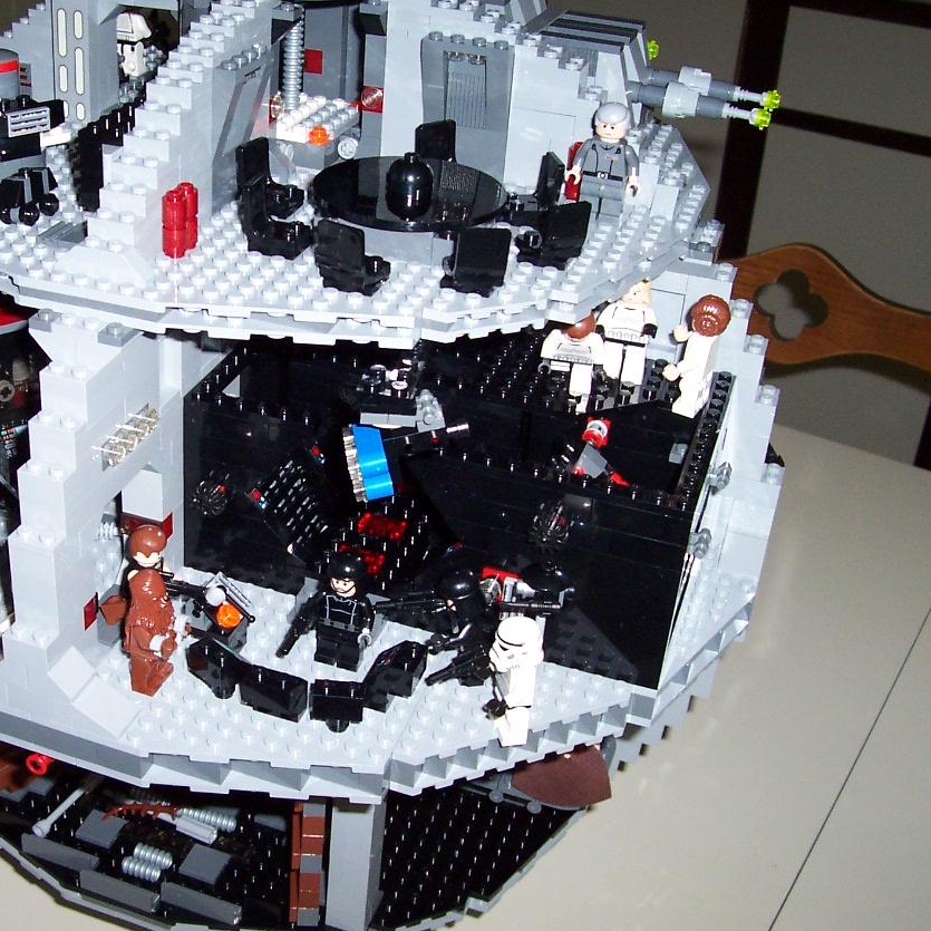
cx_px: 295
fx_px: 1430
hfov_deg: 35.6
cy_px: 482
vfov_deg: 36.1
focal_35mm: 47
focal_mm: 5.6
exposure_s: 1/60
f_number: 2.8
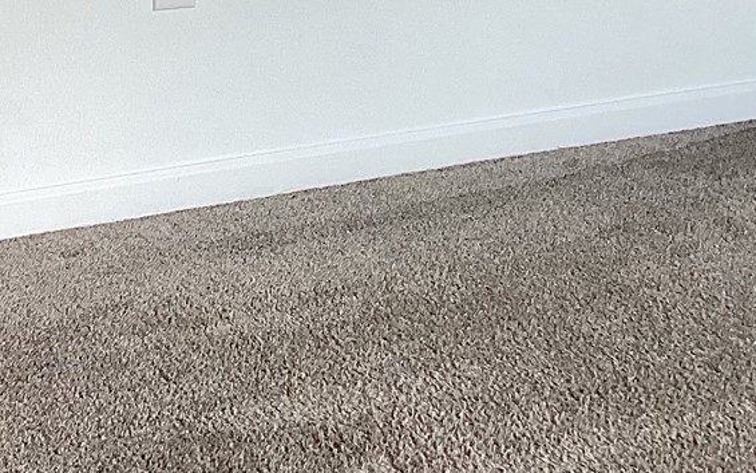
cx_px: 450
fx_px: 1916
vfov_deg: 13.4
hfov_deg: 22.3
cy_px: -182
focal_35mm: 93
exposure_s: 1/120
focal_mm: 3.3
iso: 80
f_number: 2.4
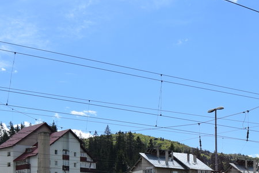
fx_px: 576
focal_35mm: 80
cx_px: 235
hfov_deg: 24.6
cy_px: 217
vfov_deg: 16.3
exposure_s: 1/1600
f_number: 7.1
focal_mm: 20
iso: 400
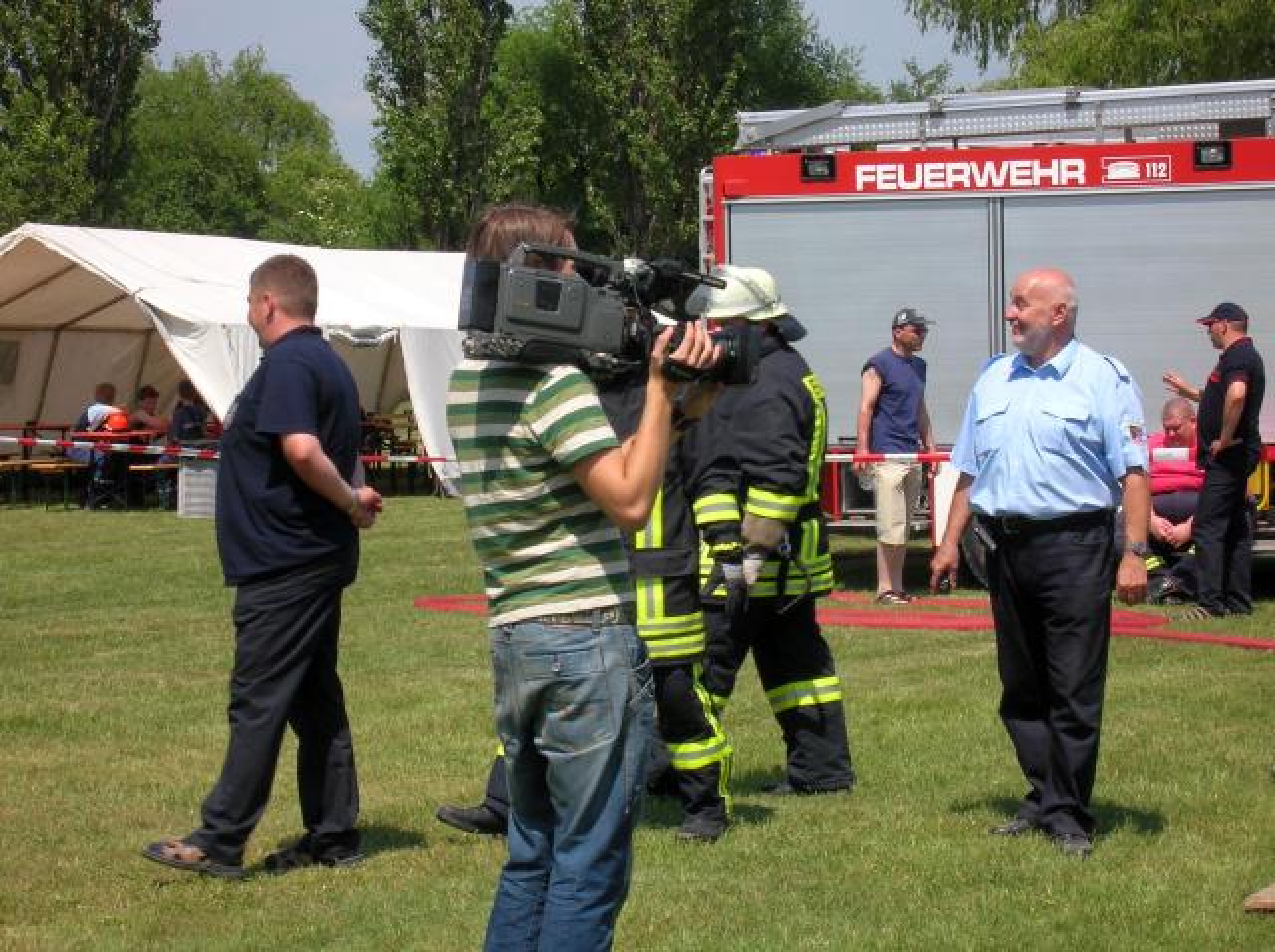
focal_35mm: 102
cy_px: 476
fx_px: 3751
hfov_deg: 19.3
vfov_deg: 14.5
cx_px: 638
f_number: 8.2
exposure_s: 1/140
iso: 50
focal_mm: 17.1
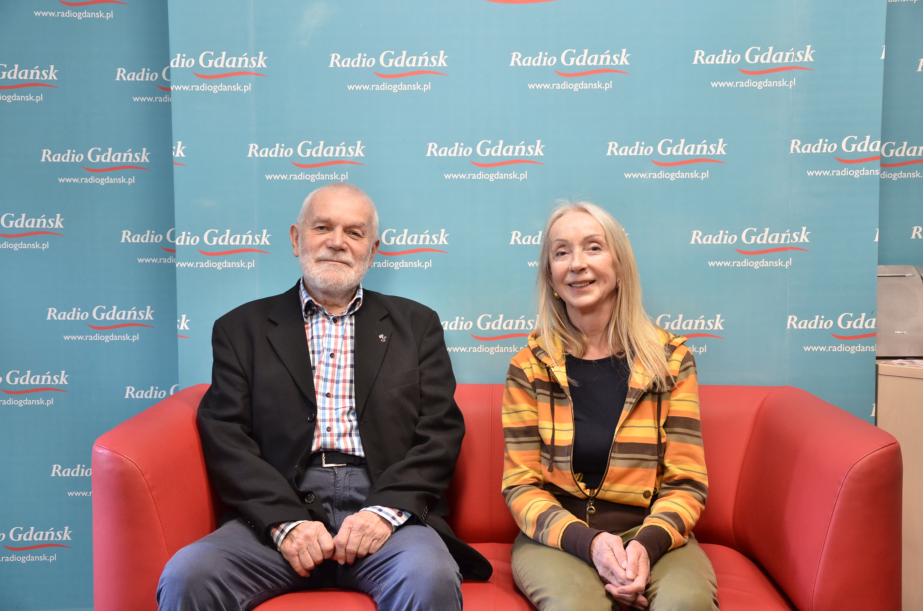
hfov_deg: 43.7
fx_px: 1151
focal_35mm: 45
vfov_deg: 29.7
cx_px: 462
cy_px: 306
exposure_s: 1/60
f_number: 4.2
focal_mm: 30
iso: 1100
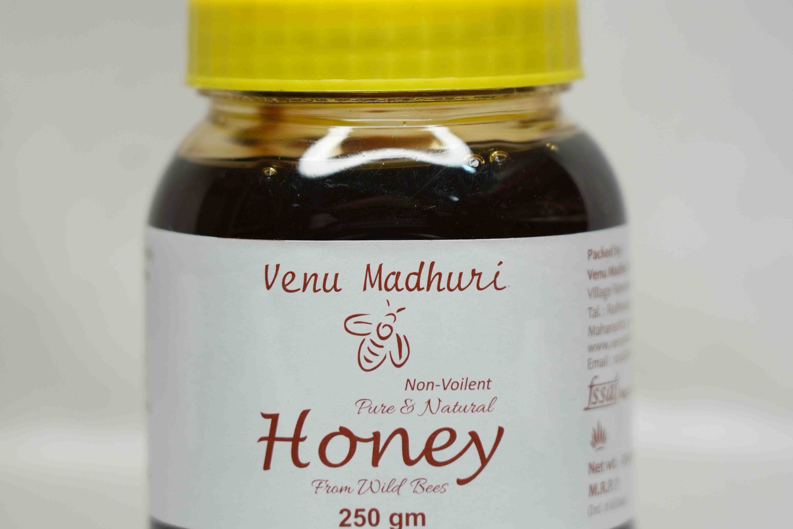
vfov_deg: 8.7
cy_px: 181
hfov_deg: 13.0
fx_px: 3480
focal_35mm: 158
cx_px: 396
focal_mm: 105
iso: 200
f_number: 4.5
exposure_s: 1/80
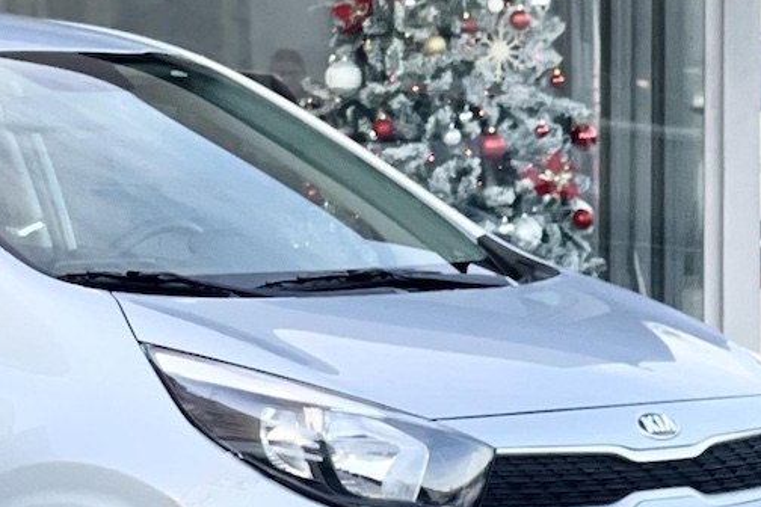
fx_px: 4354
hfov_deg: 9.9
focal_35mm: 206
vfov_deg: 6.7
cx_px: -55
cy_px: 413
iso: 125
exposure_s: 1/121
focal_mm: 7.5
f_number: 2.2
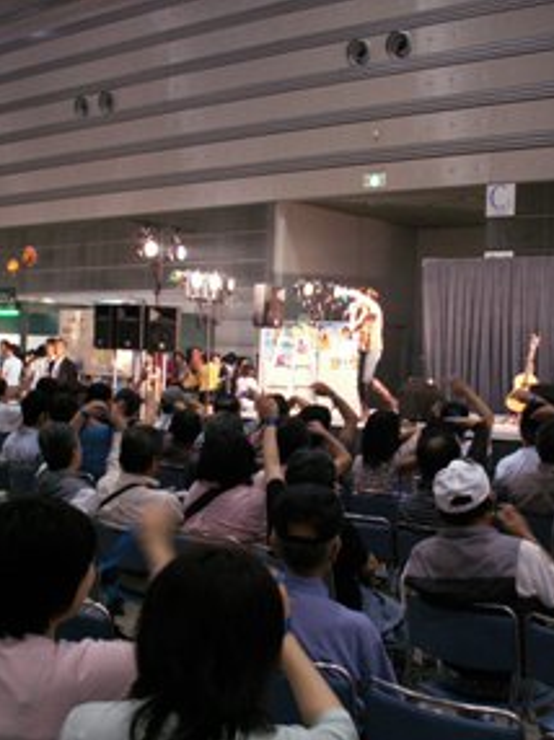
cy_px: 370
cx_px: 287
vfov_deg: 40.5
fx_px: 1004
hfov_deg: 30.8
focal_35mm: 47
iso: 160
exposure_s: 1/20
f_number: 2.8
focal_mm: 5.86
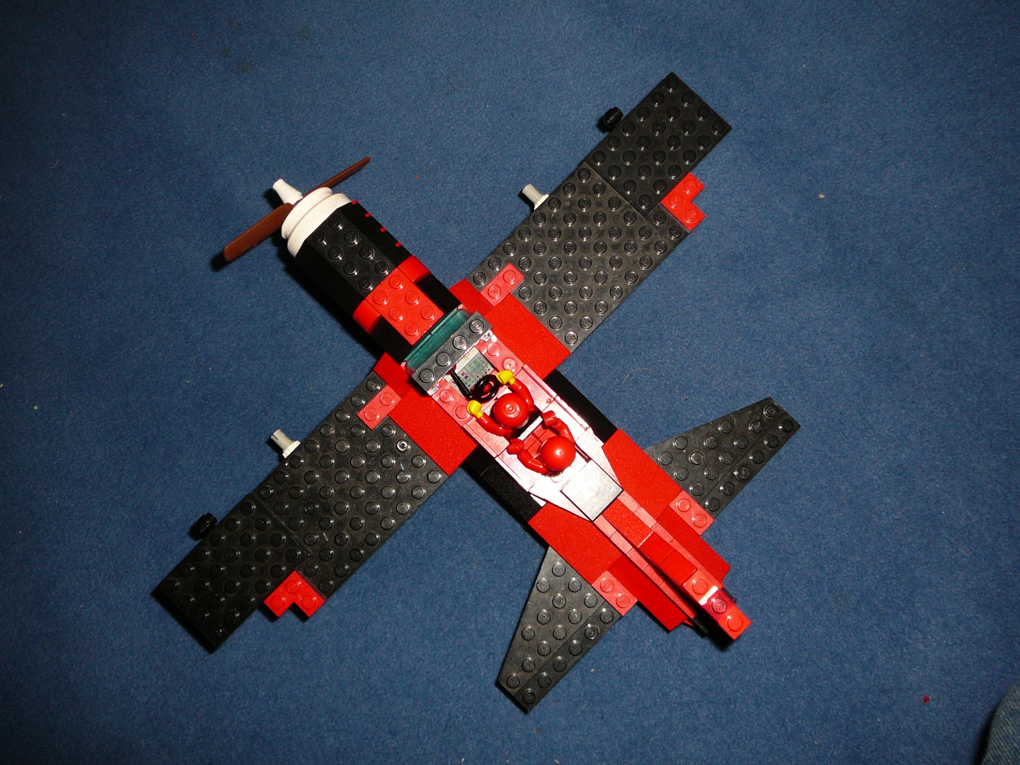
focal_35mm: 35
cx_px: 510
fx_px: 1031
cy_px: 382
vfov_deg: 40.7
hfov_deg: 52.6
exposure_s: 1/30
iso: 80
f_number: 2.8
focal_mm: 5.2
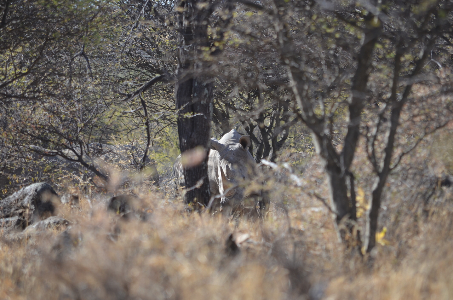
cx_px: 226
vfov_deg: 3.0
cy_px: 150
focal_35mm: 450
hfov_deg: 4.6
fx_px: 5651
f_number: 5.6
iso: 250
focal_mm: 300
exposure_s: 1/500
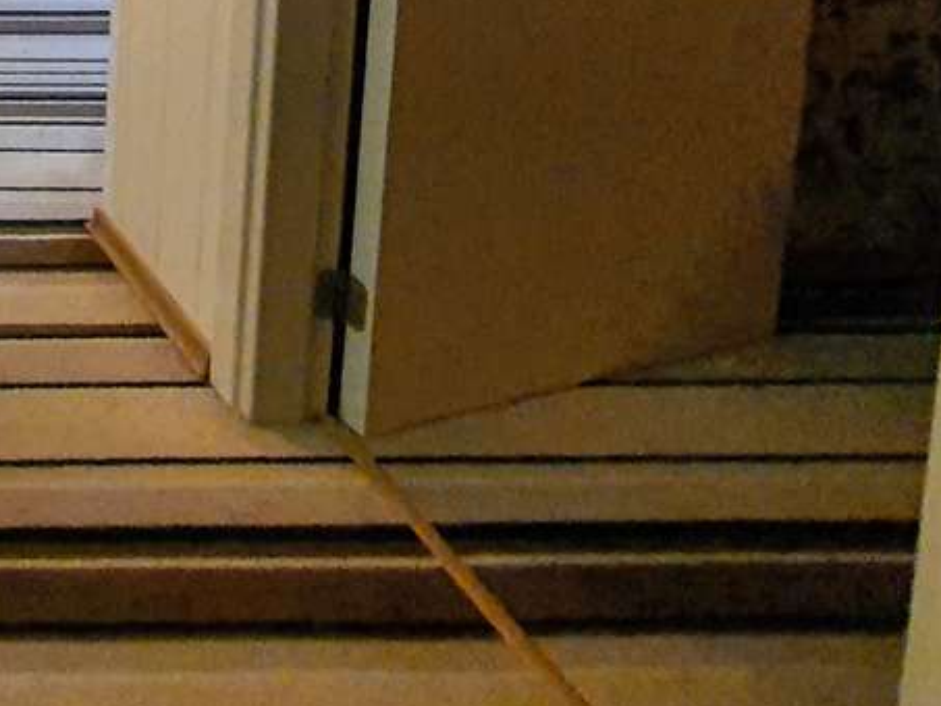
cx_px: -420
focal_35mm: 43
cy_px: -340
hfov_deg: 29.6
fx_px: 1169
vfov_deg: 25.6
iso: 400
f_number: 2.2
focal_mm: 1.8
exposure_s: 1/33
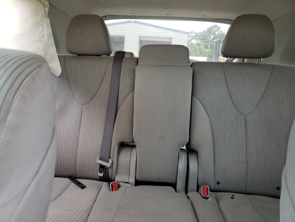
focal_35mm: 26
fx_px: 222
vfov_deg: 53.1
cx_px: 148
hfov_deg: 67.3
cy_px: 111
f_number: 1.5
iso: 51
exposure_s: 1/120
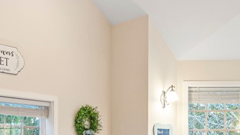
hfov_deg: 30.9
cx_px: 60
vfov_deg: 17.0
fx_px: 427
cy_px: 171
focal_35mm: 67
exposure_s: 1/3
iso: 100
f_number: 4
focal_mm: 7
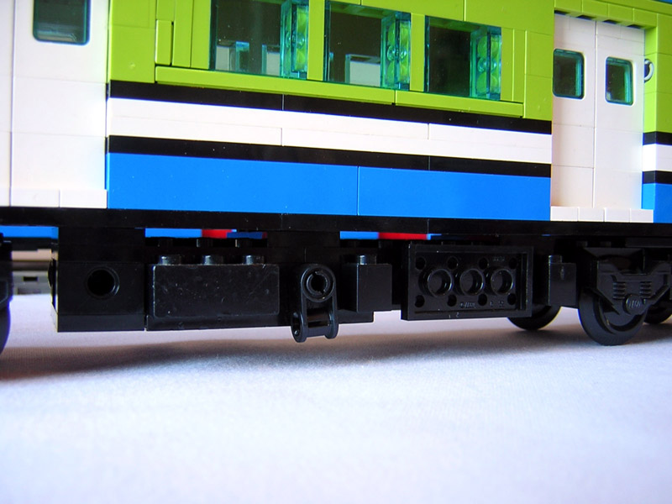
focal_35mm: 36
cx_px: 336
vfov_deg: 39.7
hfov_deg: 51.4
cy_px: 252
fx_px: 699
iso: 100
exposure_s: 1/5.8
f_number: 2.6
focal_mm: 4.7
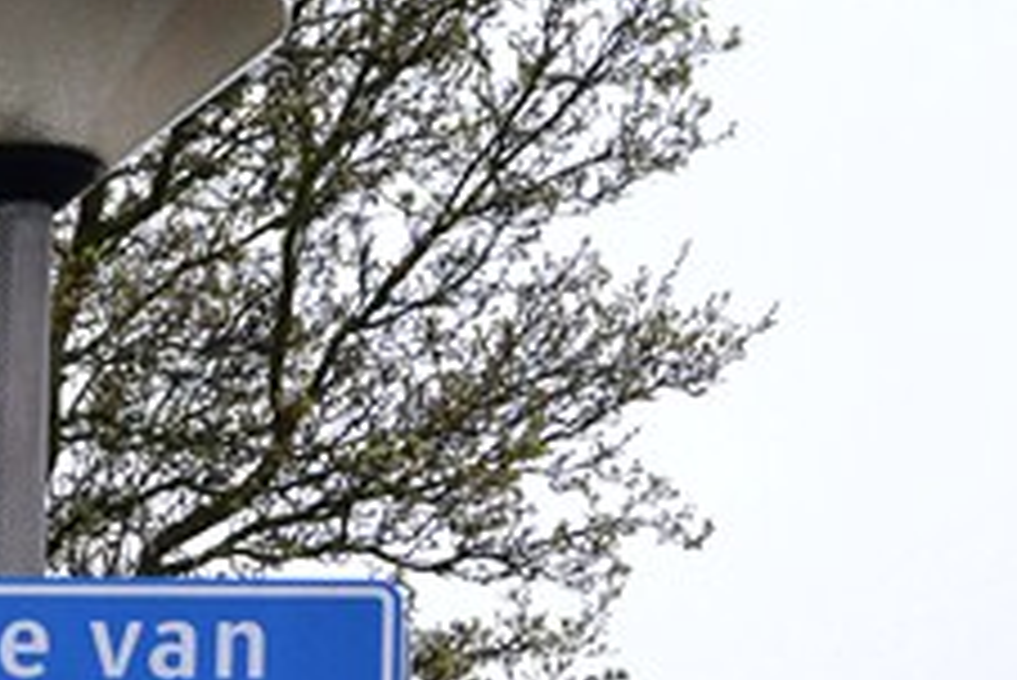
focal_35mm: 191
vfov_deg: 7.2
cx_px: -40
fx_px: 5399
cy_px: 513
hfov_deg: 10.7
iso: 1600
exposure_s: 1/800
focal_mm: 48
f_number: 9
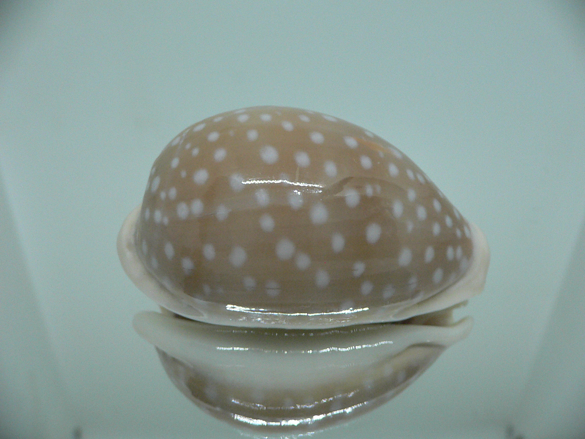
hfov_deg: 52.6
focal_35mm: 35
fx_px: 591
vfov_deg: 40.7
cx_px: 292
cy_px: 220
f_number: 2.8
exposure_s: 1/60
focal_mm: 4.6
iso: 200
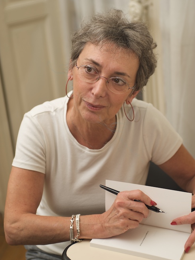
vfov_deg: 25.3
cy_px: 125
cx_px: 97
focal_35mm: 77
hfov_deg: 19.1
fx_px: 578
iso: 200
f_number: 5
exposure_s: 1/60
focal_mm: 70
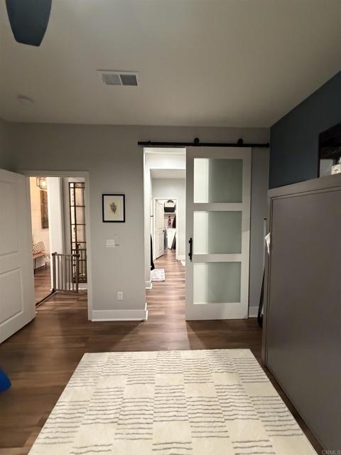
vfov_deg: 102.1
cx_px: 170
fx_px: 184
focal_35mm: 14
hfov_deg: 85.7
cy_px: 228
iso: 800
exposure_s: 1/60
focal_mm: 2.22
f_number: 2.2
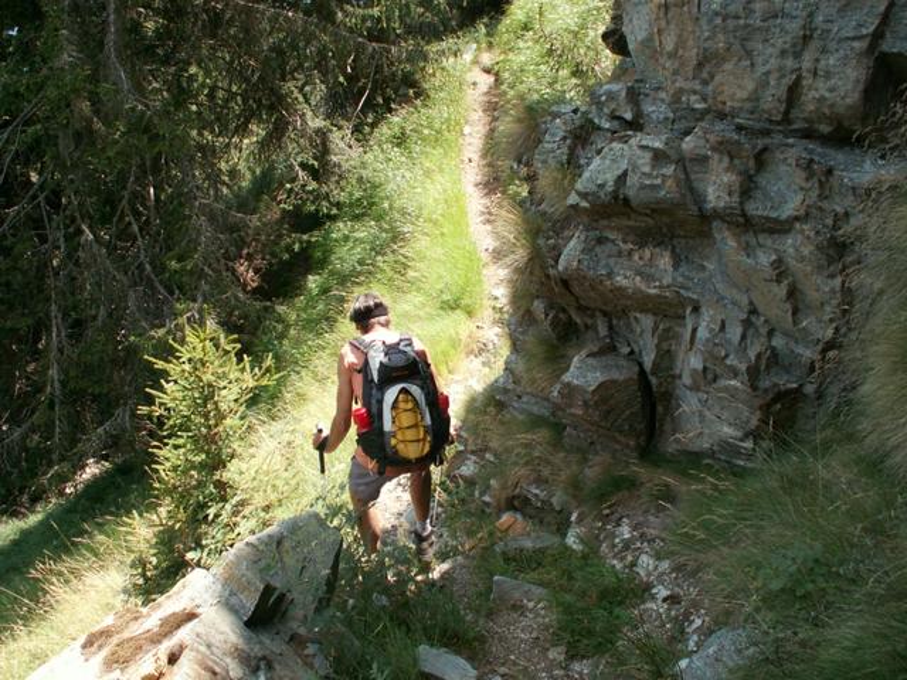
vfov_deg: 40.7
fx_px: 917
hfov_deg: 52.6
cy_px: 340
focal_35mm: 35
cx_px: 454
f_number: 2.8
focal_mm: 5.86
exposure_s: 1/200
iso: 50
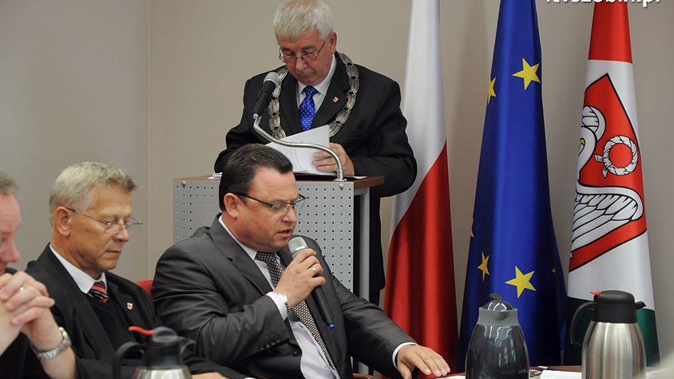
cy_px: 193
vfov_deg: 10.2
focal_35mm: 119
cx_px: 338
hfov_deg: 18.1
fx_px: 2119
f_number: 5.3
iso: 1000
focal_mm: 75
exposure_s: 1/80
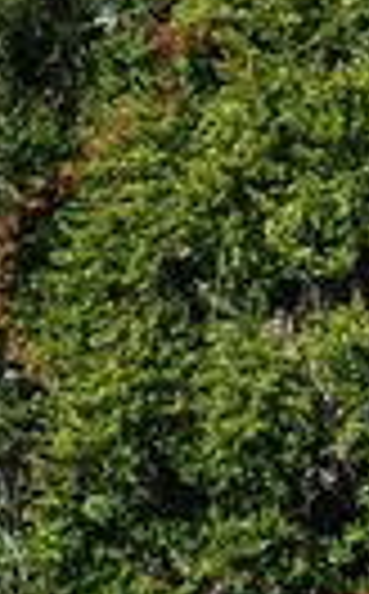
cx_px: 1269
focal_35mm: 317
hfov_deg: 3.9
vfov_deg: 6.6
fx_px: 5123
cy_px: 459
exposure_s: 1/250
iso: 100
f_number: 8
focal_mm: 32
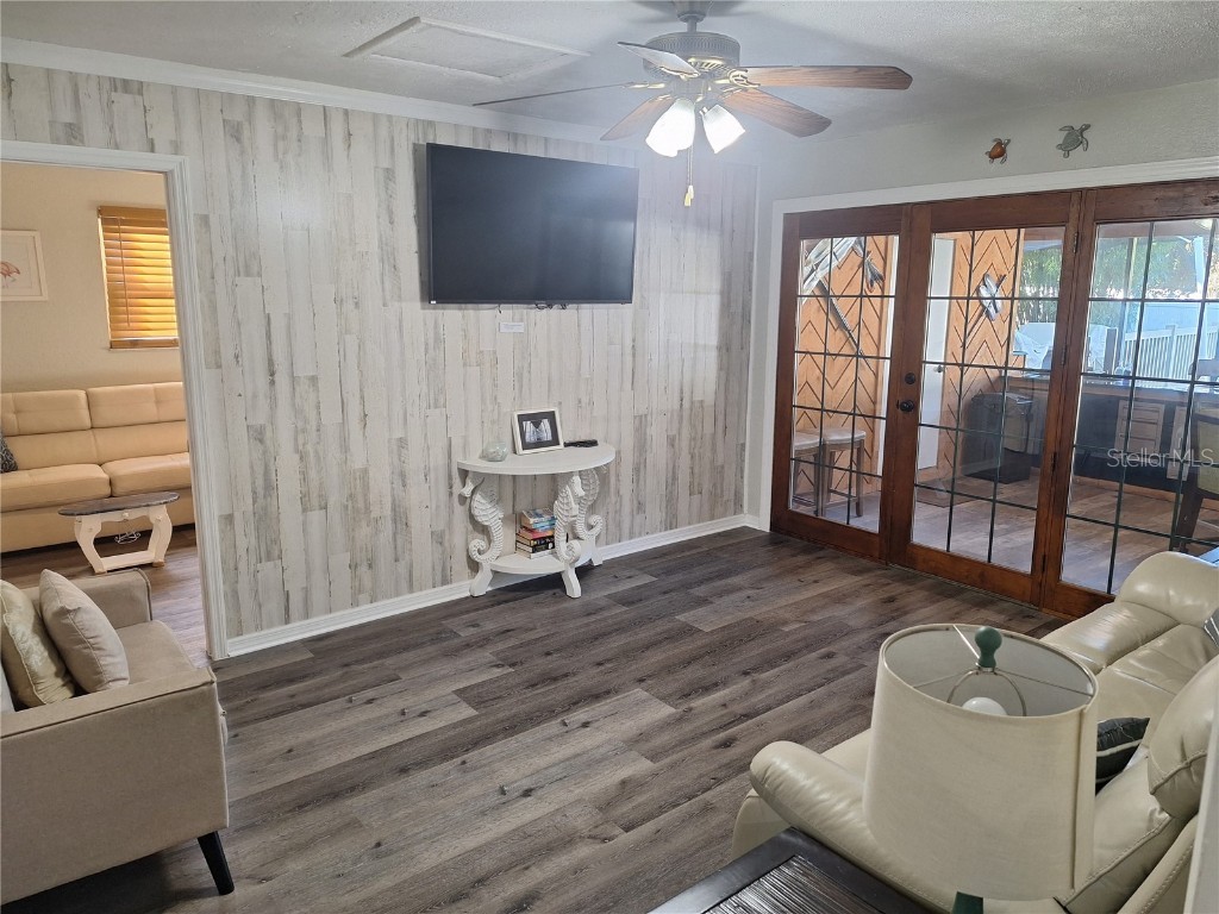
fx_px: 810
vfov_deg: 58.9
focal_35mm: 23
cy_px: 457
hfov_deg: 73.9
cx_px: 610
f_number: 1.8
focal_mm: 5.54
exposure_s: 1/40
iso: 125
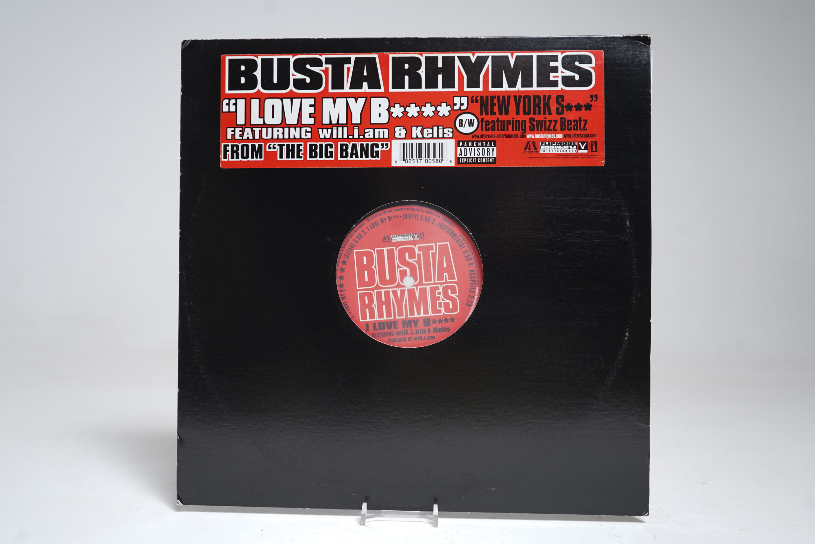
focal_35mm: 30
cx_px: 408
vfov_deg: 43.6
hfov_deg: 61.9
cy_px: 272
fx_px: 679
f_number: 5
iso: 64
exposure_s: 1/3
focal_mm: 30
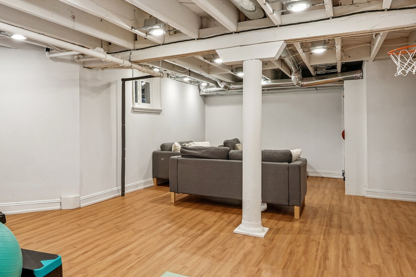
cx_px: 121
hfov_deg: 61.2
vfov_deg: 44.9
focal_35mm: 29
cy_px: 131
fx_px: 335
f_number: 8
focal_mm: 16
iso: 400
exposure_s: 1/15
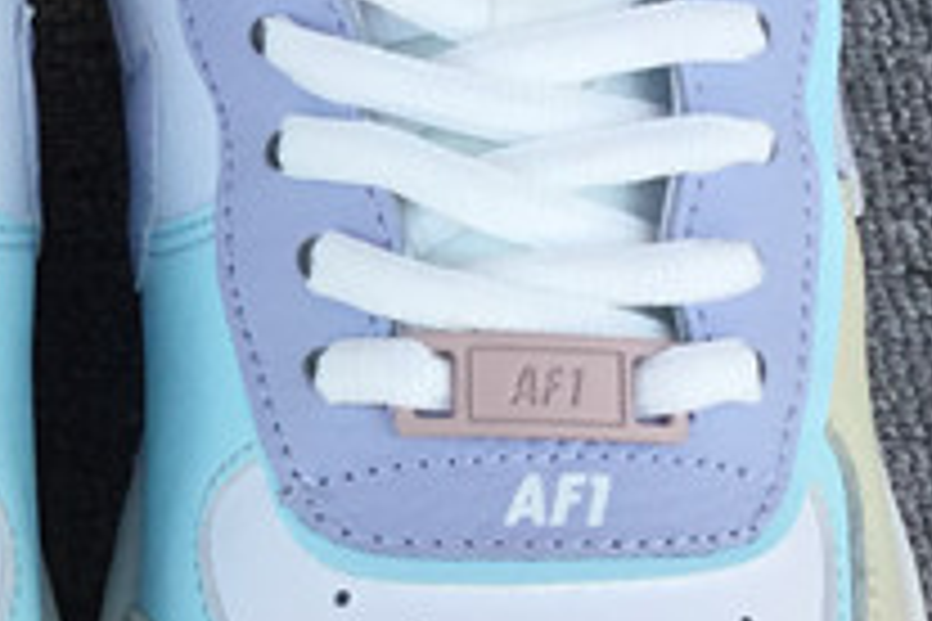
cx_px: 14
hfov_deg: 14.4
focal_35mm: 140
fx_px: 3624
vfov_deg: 9.8
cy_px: 281
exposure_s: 1/211
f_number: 2.4
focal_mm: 3.3
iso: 25
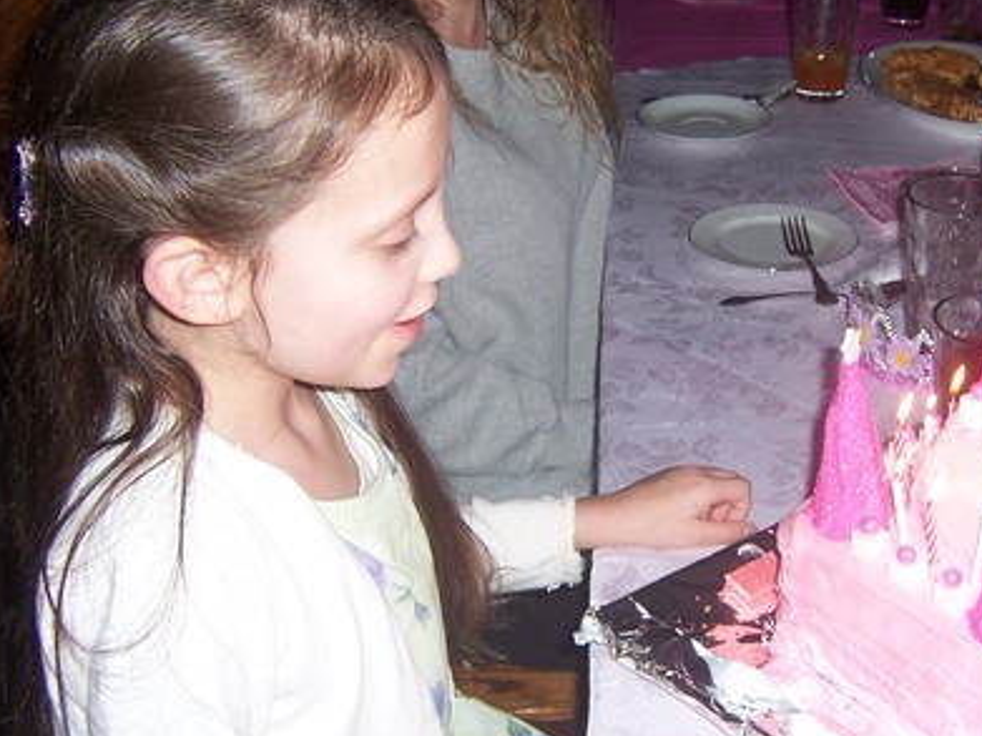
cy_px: 342
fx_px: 1531
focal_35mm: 54
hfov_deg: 35.0
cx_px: 696
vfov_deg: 27.0
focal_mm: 5.5
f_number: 2.8
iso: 80
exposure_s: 1/60
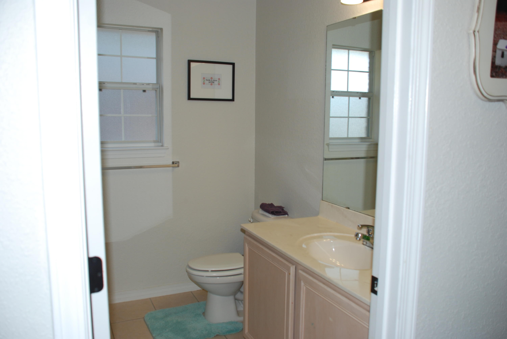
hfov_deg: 61.9
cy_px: 170
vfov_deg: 43.7
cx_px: 254
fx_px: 423
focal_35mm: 30
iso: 250
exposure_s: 1/125
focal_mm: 20
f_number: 3.8
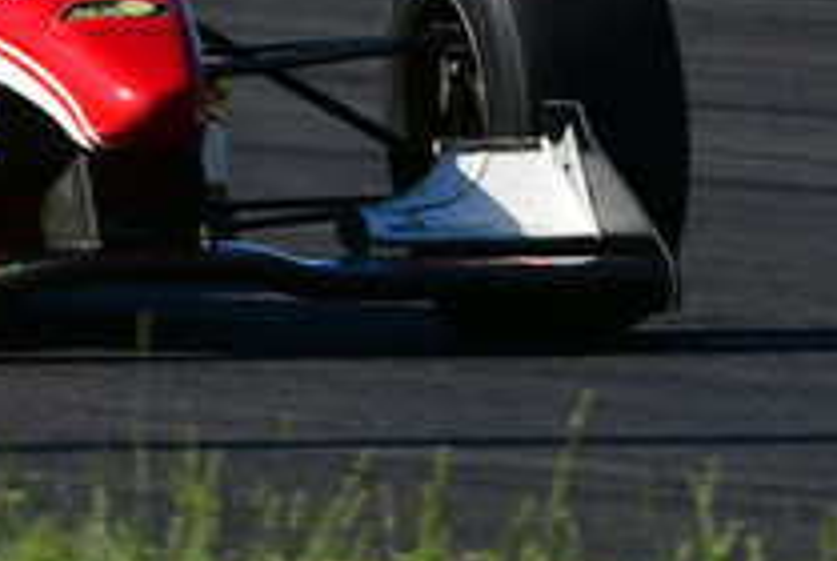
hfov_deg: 1.0
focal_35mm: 2067
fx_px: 48125
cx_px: -152
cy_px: -208
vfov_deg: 0.7
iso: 500
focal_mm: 360
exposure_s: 1/640
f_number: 13
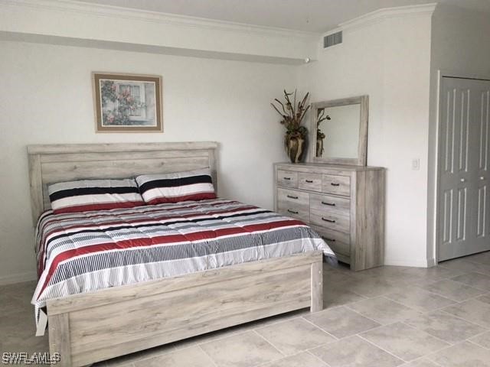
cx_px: 245
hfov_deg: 61.7
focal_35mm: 29
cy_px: 184
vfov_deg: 48.2
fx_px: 411
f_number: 2.2
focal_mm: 4.15
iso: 64
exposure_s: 1/15
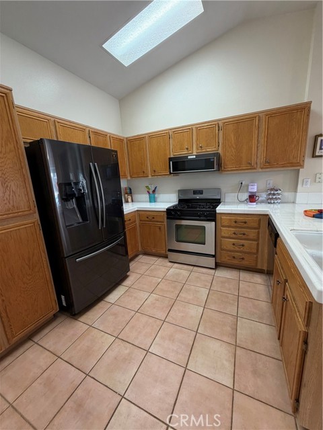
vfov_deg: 102.1
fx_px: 174
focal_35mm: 14
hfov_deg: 85.7
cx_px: 162
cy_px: 215
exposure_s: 1/60
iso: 200
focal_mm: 2.22
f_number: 2.2
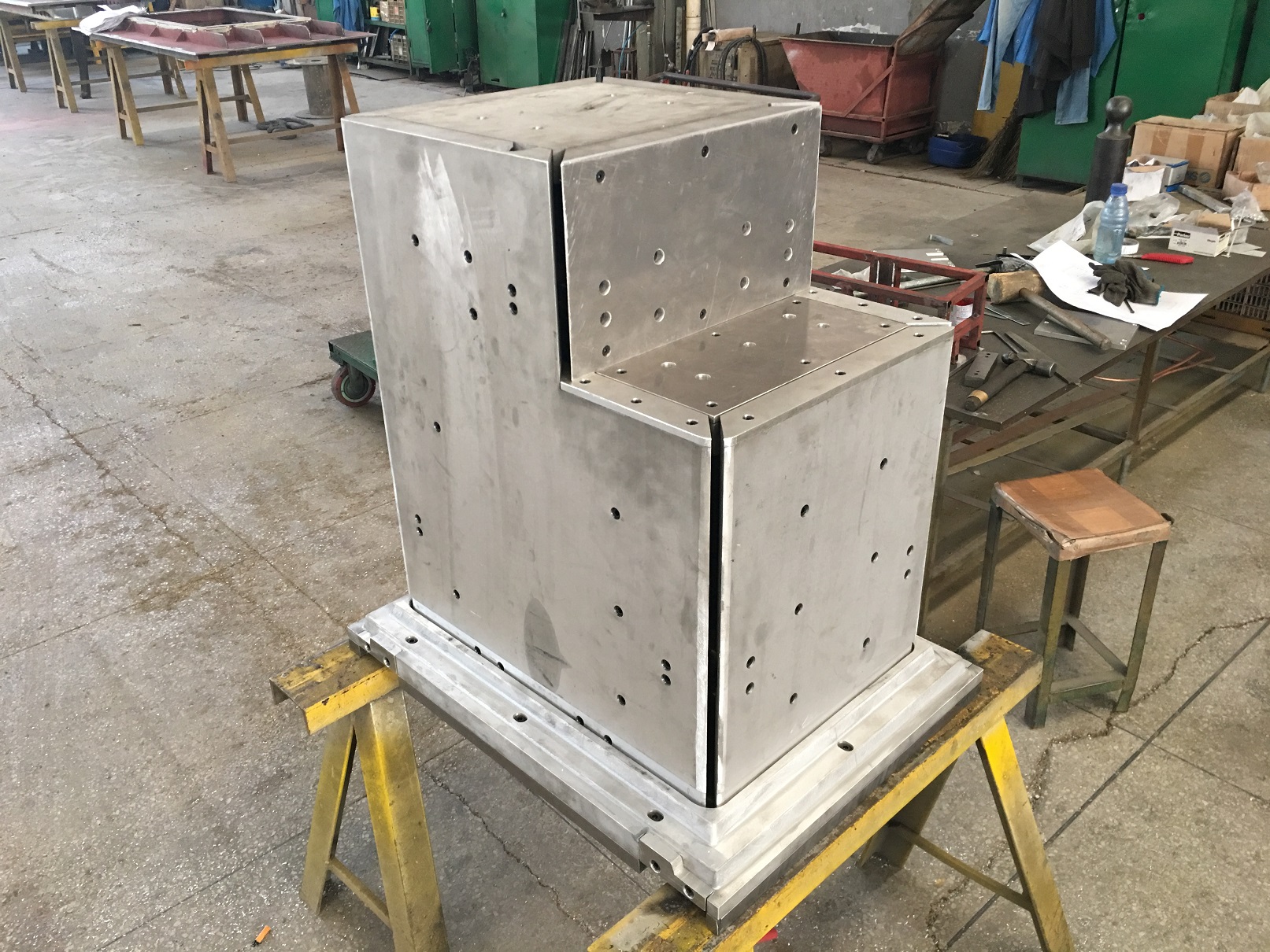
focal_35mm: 29
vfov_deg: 48.2
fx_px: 1064
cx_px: 635
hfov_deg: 61.7
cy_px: 476
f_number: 2.2
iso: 80
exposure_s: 1/17
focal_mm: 4.15
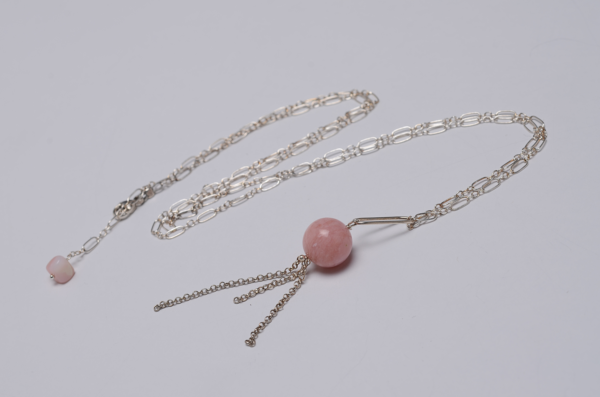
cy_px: 198
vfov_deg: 15.1
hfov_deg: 22.7
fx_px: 1497
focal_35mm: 90
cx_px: 300
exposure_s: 1/80
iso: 100
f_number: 11
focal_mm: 60
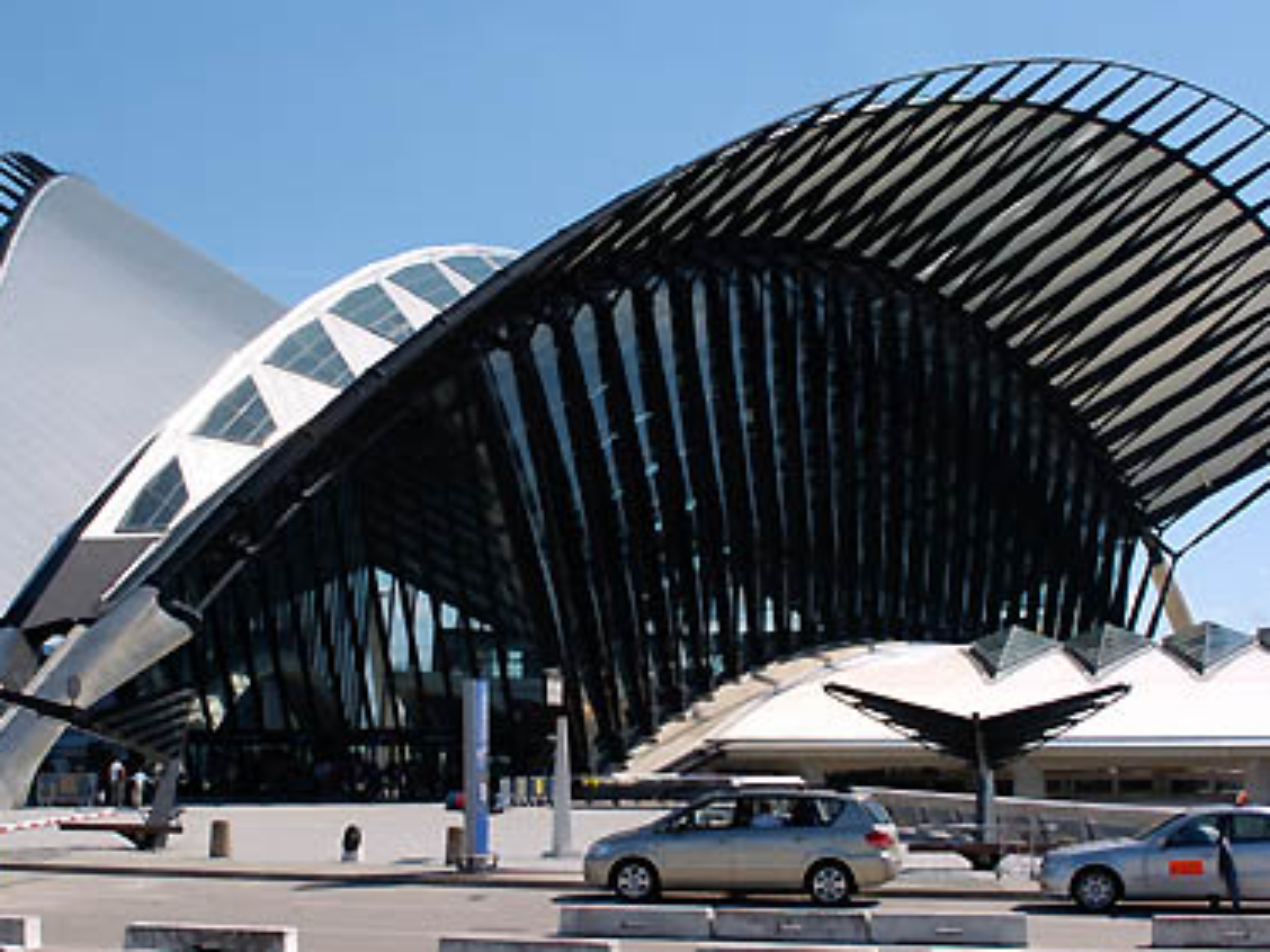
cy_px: 478
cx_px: 554
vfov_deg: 25.4
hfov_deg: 33.4
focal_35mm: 58
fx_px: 2111
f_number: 8.5
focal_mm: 35
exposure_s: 1/320
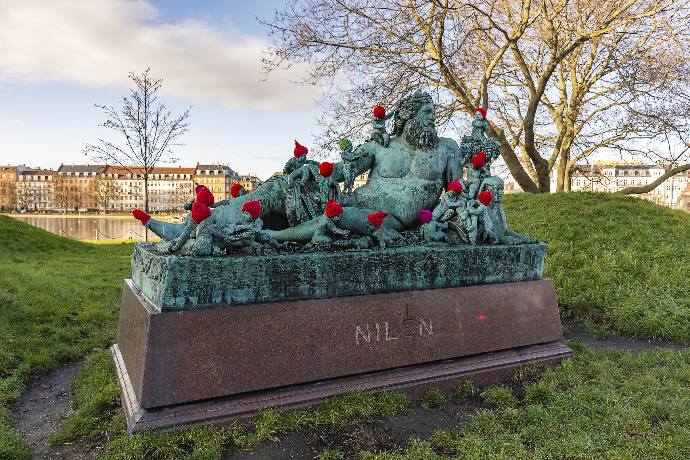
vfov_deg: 47.9
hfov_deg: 67.4
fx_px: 517
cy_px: 230
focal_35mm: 27
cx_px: 345
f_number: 5
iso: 100
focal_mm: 18
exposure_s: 1/100
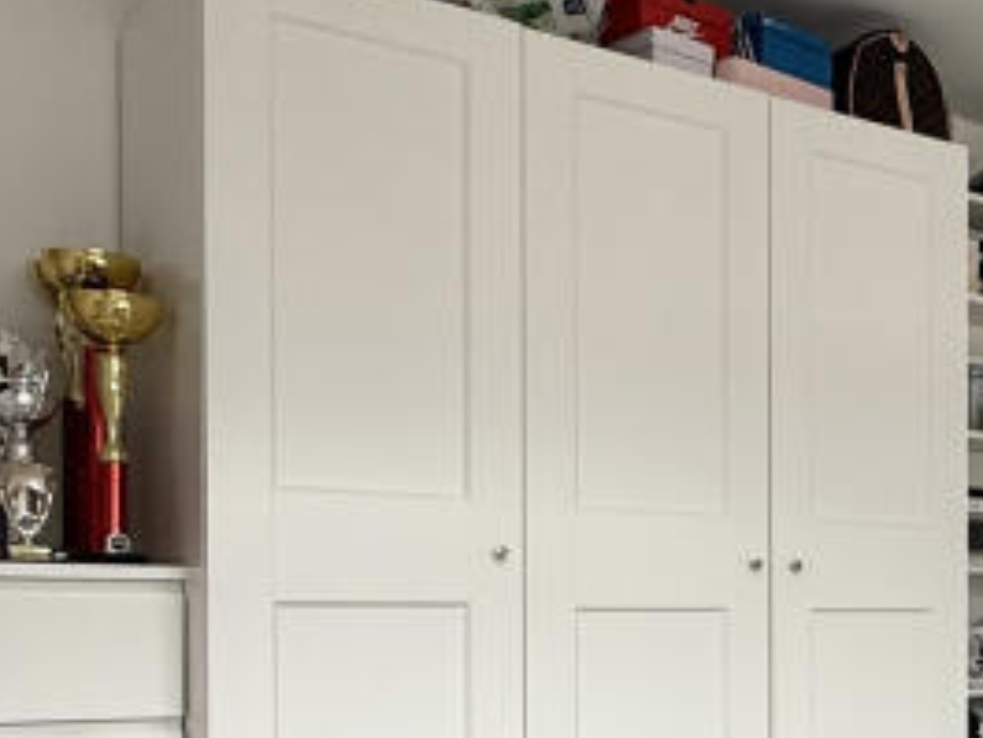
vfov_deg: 26.3
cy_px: 634
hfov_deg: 29.5
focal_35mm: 54
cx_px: 1239
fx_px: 1534
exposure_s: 1/99
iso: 80
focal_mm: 2.22
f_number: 2.2
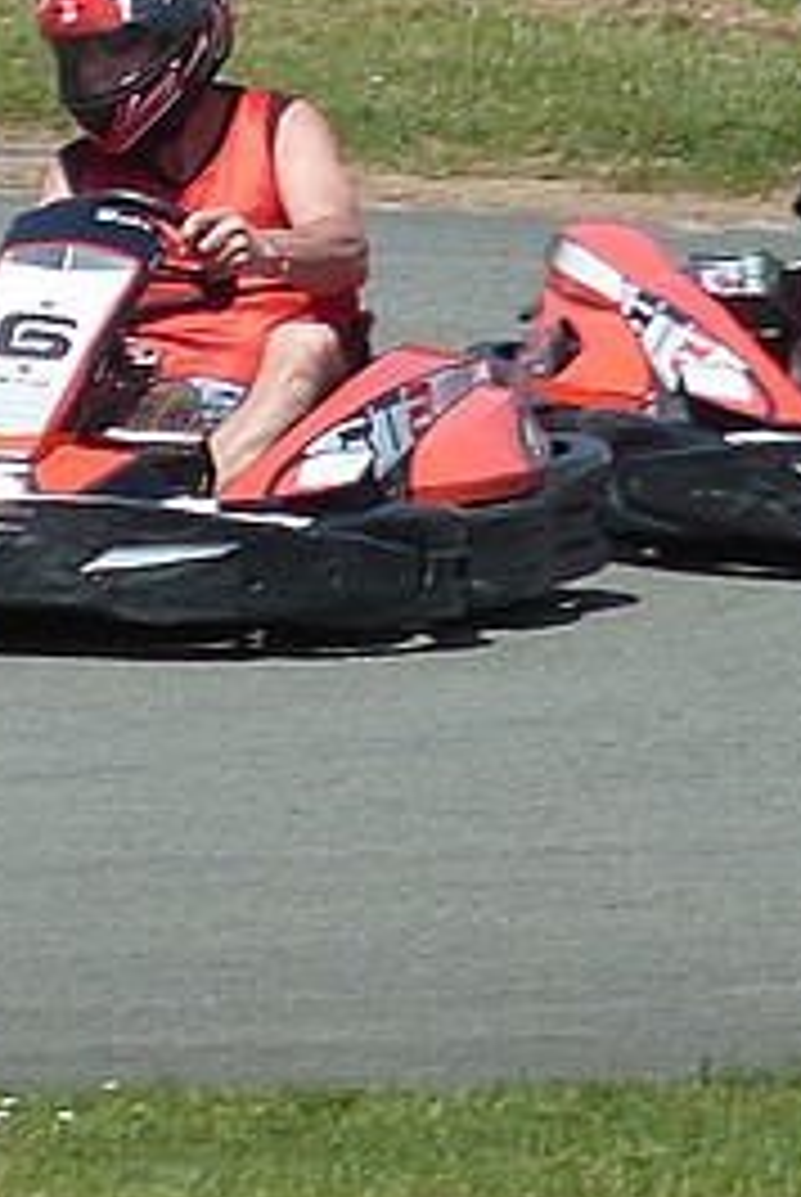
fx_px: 47832
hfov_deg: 1.0
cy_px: 112
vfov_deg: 1.4
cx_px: 652
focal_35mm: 1437
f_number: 4.9
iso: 80
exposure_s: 1/400
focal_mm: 49.2
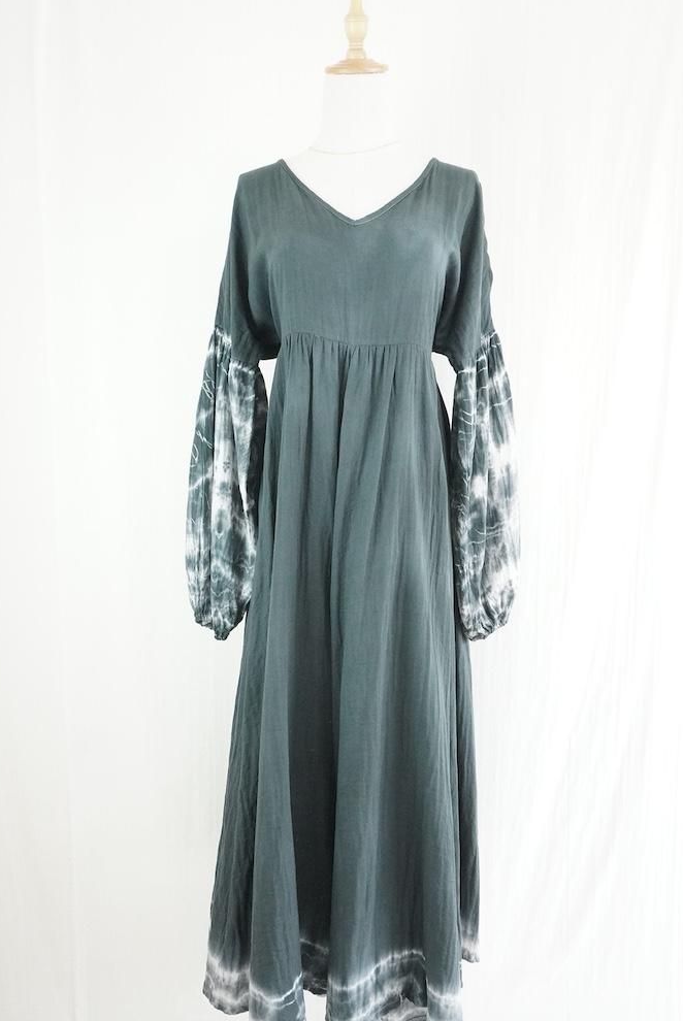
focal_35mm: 30
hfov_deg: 43.7
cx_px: 347
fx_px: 852
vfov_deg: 61.8
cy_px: 549
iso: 6400
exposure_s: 1/100
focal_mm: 18
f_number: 9
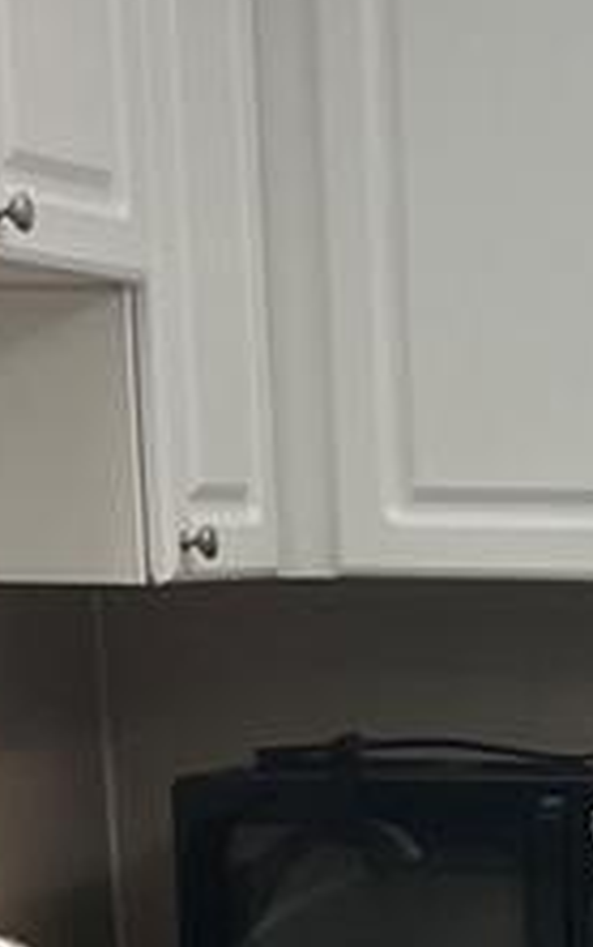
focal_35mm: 149
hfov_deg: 8.2
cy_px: 1263
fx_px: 3848
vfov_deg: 13.5
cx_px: 1310
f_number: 1.5
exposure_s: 1/120
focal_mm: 5.7
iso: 80
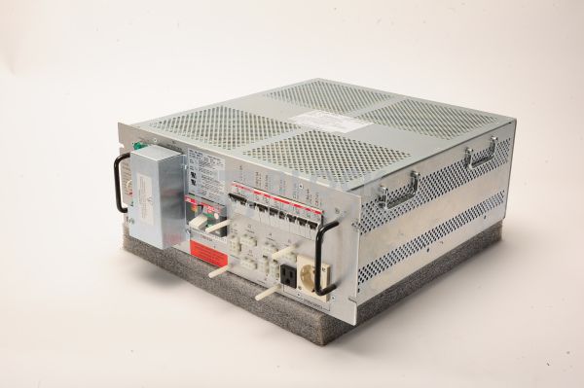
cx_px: 292
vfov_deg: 26.9
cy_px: 194
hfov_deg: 39.6
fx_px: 810
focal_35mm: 50
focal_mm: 50
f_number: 16
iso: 320
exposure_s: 1/200
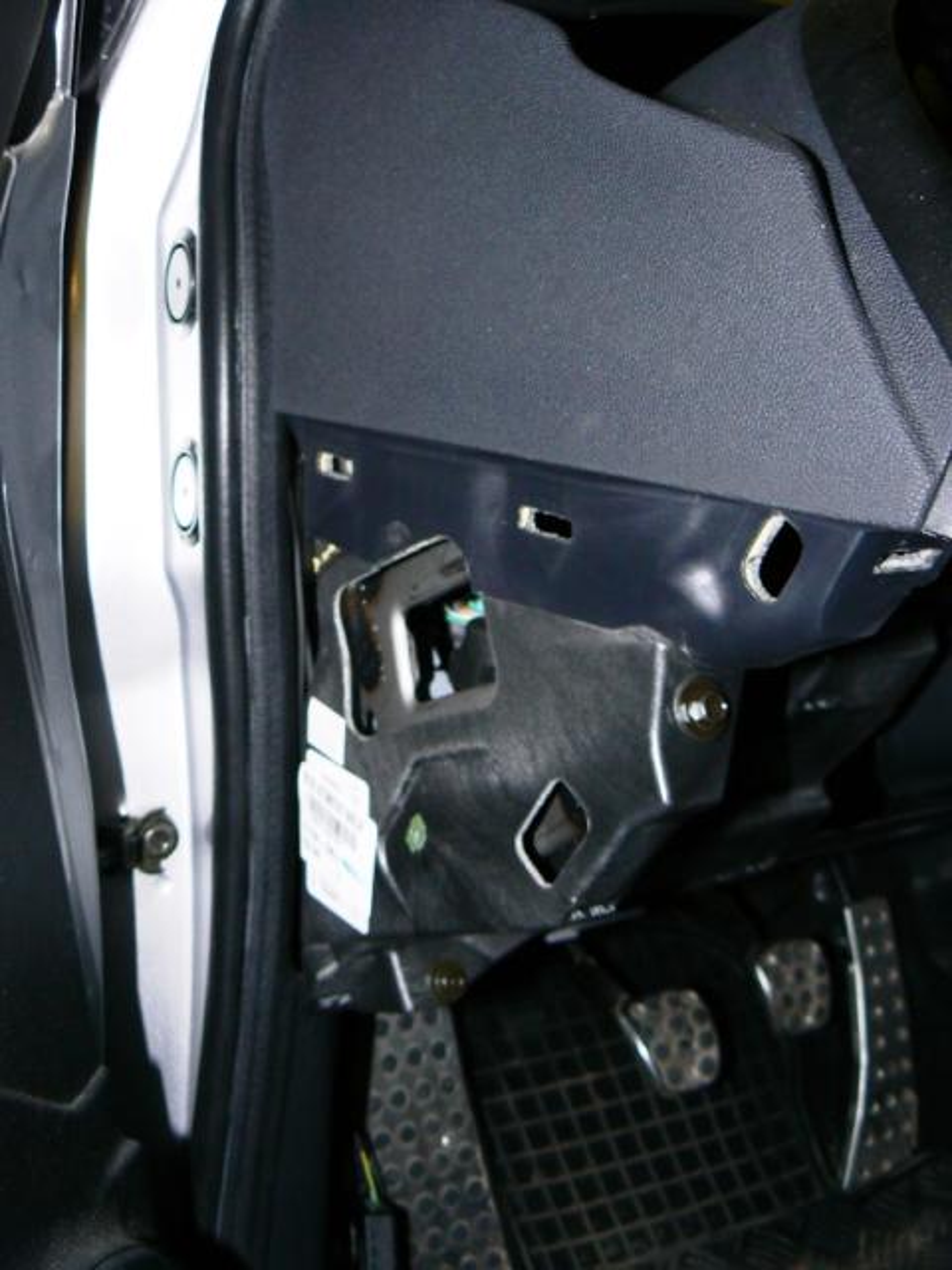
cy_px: 635
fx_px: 1320
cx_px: 476
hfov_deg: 39.7
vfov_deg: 51.4
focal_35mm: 36
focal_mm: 6
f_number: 2.8
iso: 100
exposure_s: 1/30
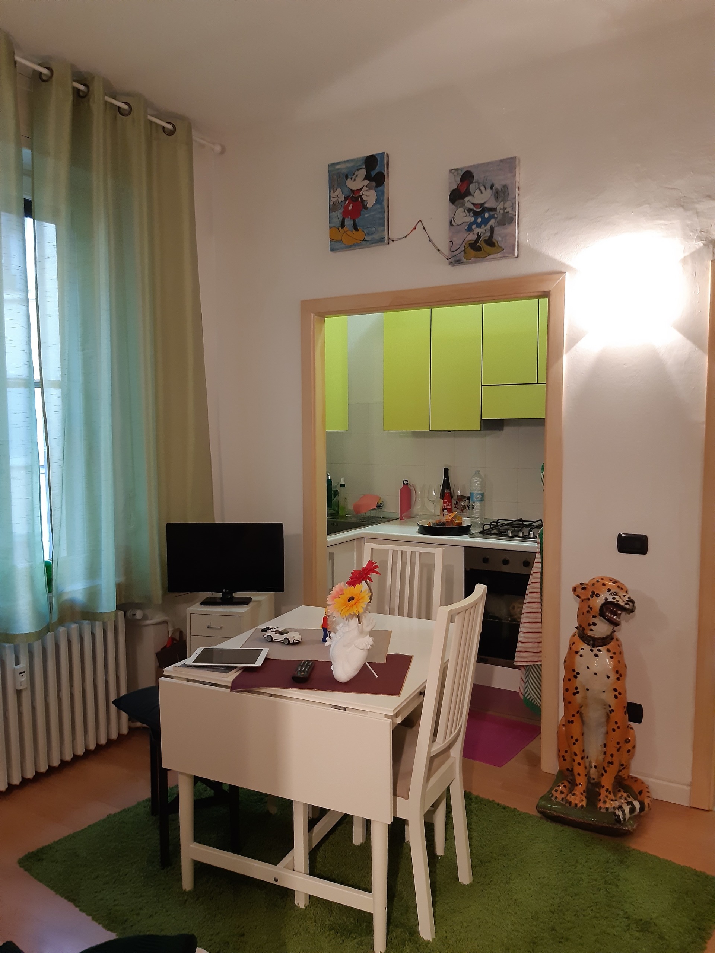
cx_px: 358
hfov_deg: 53.1
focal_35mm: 26
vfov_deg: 67.3
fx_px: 716
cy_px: 476
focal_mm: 3.92
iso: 250
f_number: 1.7
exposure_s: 1/50
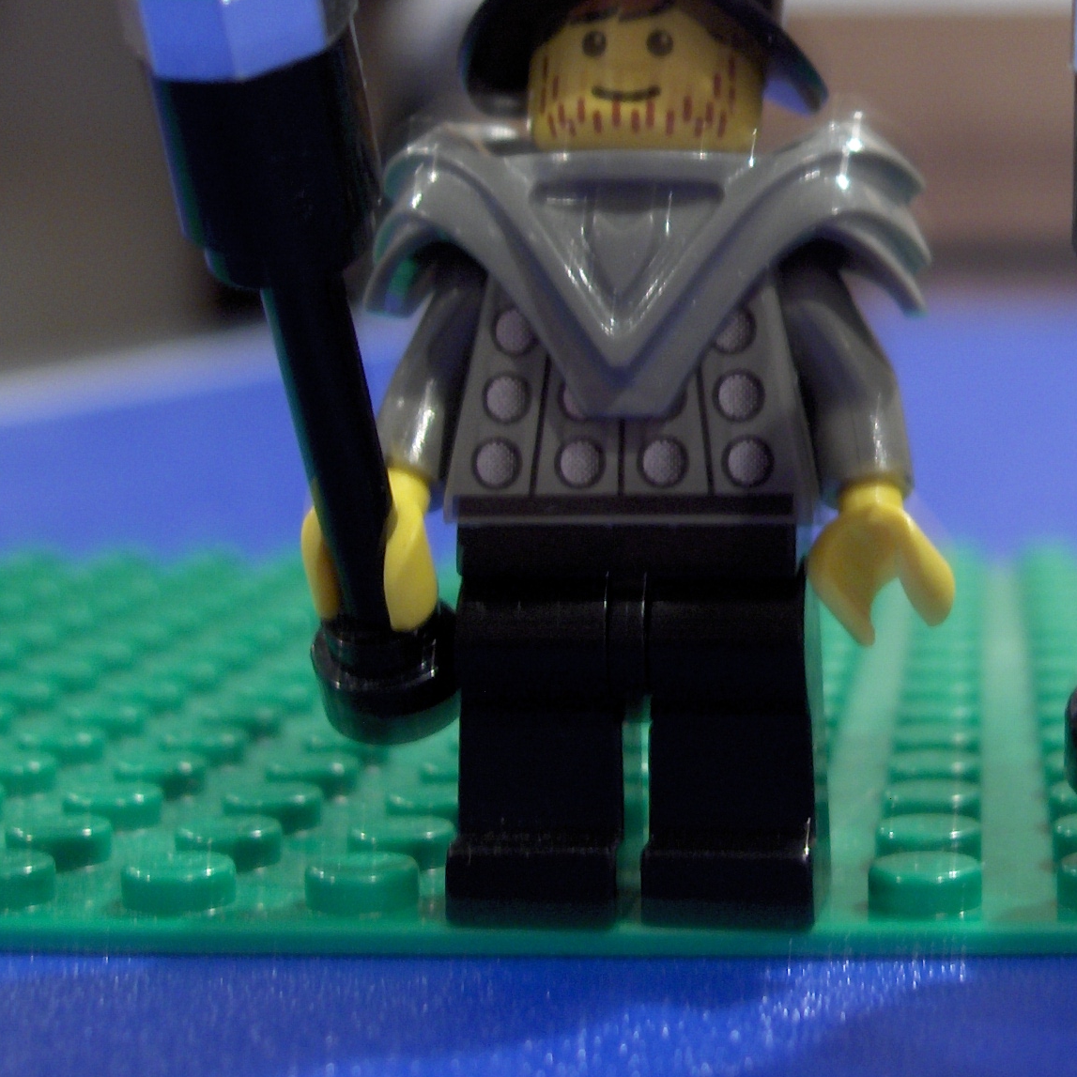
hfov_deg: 21.5
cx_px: 1036
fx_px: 2746
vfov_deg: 22.0
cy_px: 259
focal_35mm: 78
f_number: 2.8
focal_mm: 8
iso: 100
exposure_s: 1/1.69
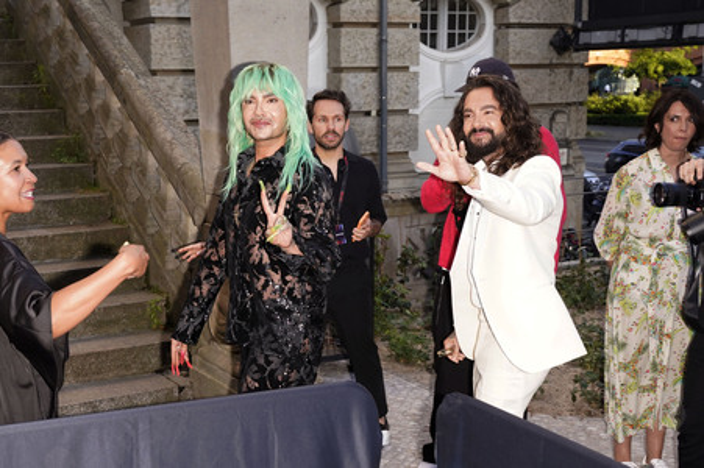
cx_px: 352
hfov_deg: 54.5
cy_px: 234
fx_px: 684
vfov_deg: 37.8
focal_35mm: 35
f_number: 5.6
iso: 320
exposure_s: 1/160
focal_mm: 35
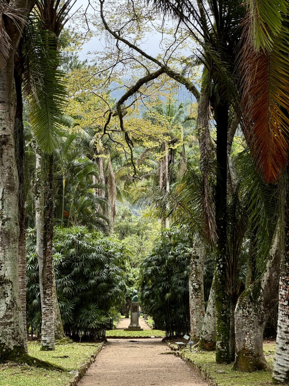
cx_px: 144
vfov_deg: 25.3
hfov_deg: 19.1
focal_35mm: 77
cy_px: 193
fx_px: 857
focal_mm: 9
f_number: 2.8
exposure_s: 1/258
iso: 25
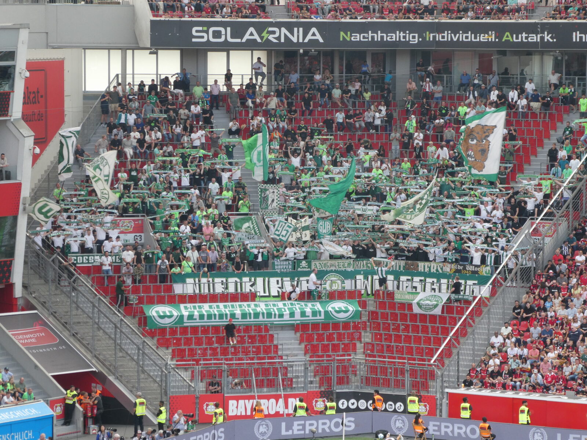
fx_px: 2713
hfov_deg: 12.3
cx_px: 294
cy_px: 220
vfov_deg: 9.3
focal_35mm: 160
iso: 125
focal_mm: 28.7
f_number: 5.5
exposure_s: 1/80
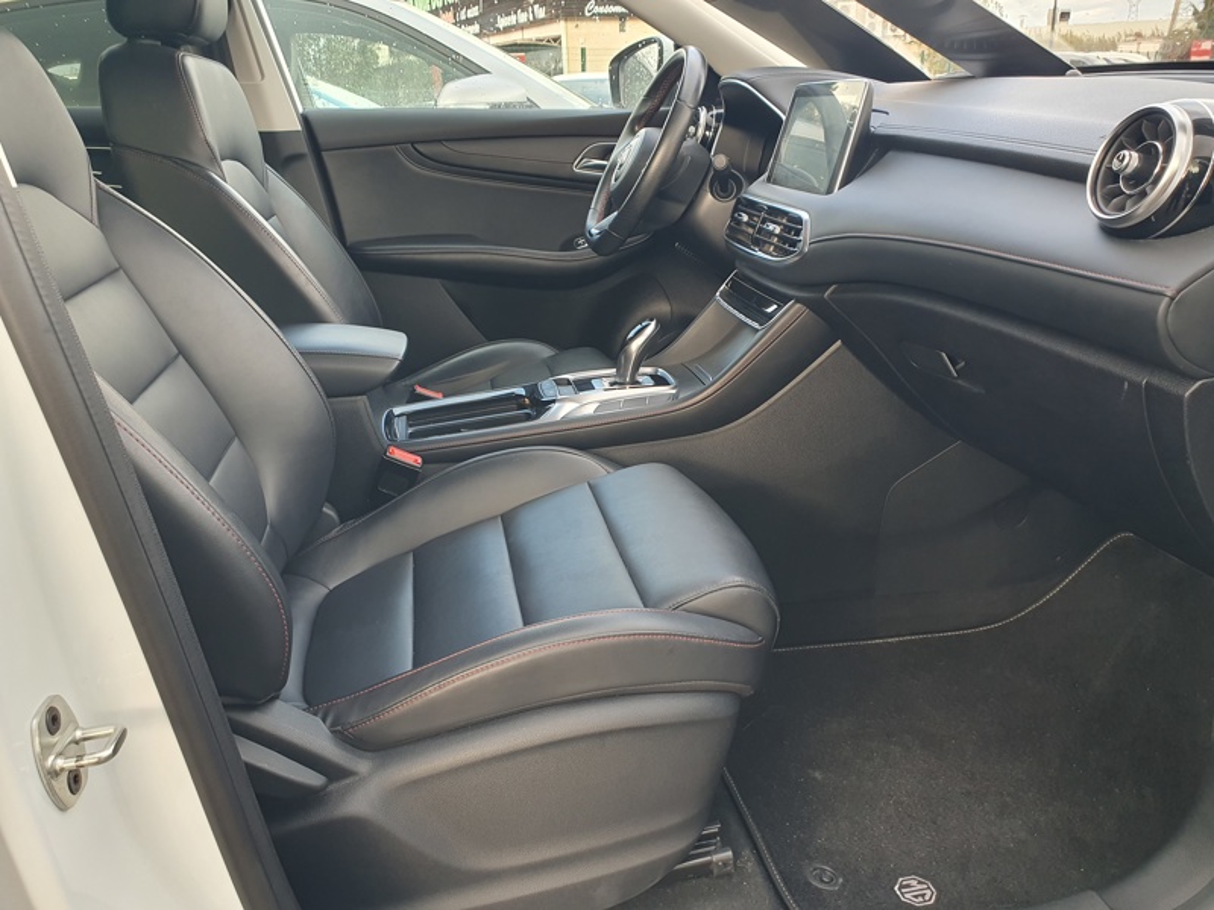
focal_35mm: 26
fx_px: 912
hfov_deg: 67.3
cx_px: 607
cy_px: 455
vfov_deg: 53.1
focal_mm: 4.32
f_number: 2.4
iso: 64
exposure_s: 1/100
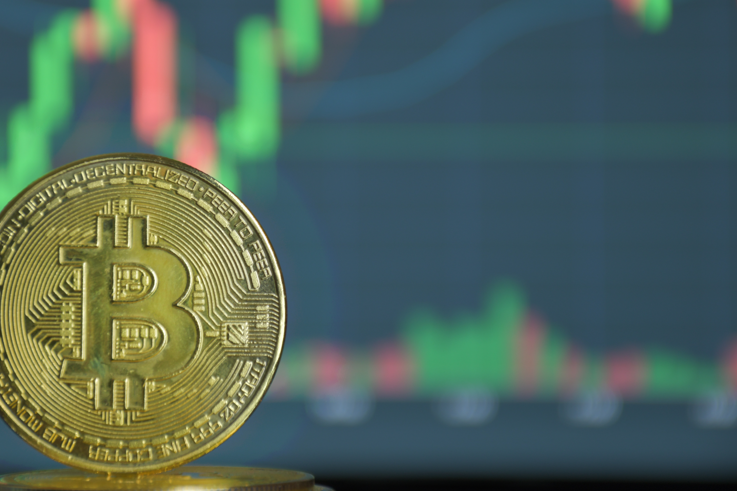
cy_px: 198
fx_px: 5035
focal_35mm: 246
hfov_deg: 8.4
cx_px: 277
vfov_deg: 5.6
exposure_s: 1/4
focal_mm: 130
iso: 100
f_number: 6.3
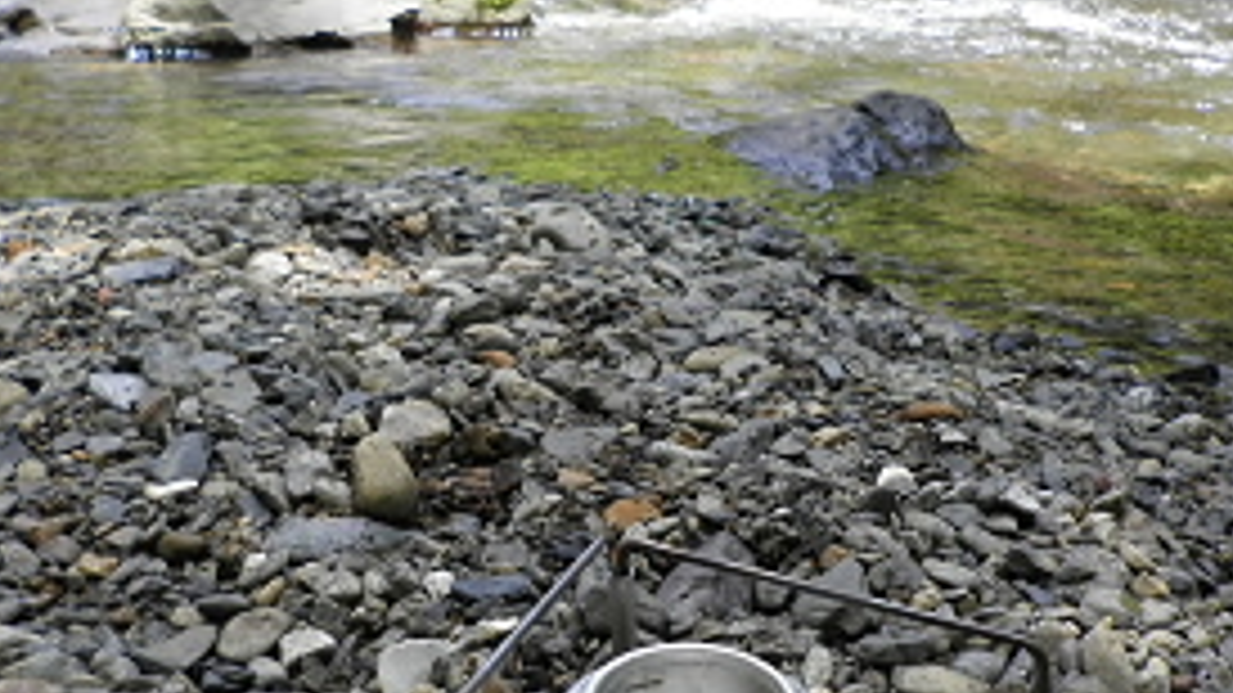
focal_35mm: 43
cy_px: 342
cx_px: 630
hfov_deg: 47.4
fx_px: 1406
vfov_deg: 27.7
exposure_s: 1/160
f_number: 3.2
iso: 64
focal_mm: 4.9
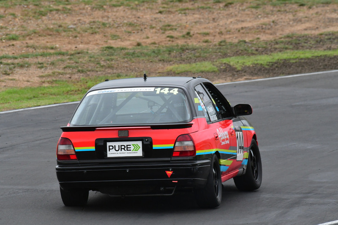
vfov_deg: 1.8
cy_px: 112
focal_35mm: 750
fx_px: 7044
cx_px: 169
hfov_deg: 2.7
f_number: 10
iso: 1600
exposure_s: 1/640
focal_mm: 500
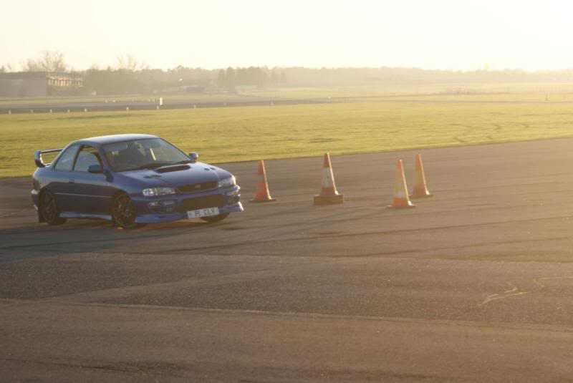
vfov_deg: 13.1
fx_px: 1673
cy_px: 192
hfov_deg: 19.4
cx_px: 286
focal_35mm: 105
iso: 160
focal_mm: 70
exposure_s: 1/250
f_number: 5.6
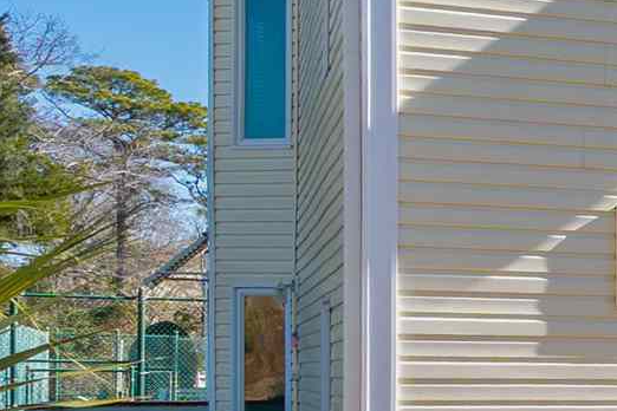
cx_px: 1606
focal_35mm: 106
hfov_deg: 12.9
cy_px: 126
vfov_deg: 12.9
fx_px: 1817
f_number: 8
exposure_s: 1/250
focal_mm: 18
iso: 200
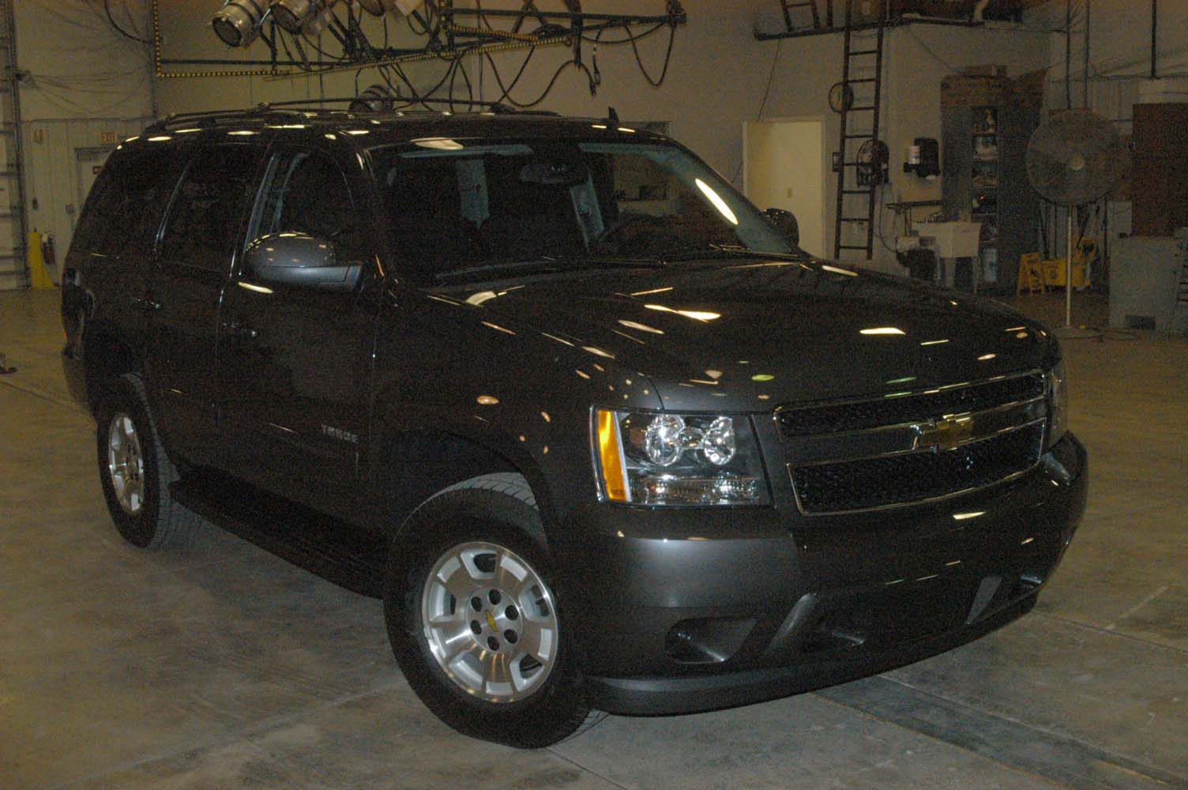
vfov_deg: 28.9
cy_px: 395
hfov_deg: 42.4
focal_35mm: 46
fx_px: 1533
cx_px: 594
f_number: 10
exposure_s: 1/180
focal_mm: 31
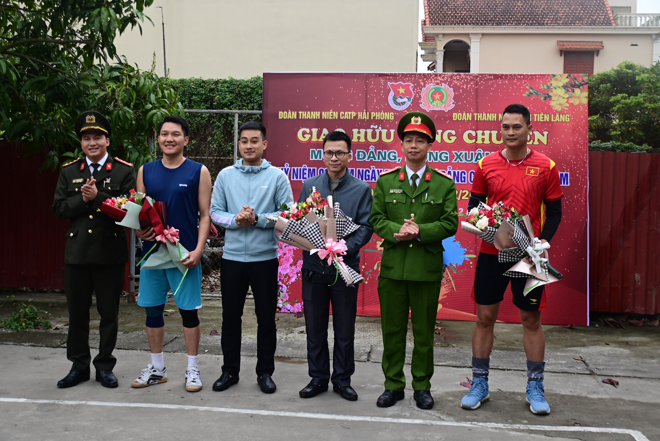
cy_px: 220
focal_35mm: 45
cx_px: 330
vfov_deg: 29.9
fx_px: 826
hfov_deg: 43.6
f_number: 4
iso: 200
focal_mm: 30
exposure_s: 1/200
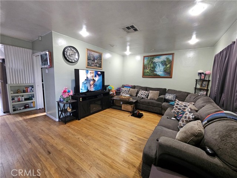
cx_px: 118
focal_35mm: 13
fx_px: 89
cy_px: 89
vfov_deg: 89.9
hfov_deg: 106.2
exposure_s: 1/30
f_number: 2.2
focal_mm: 2.2
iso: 400
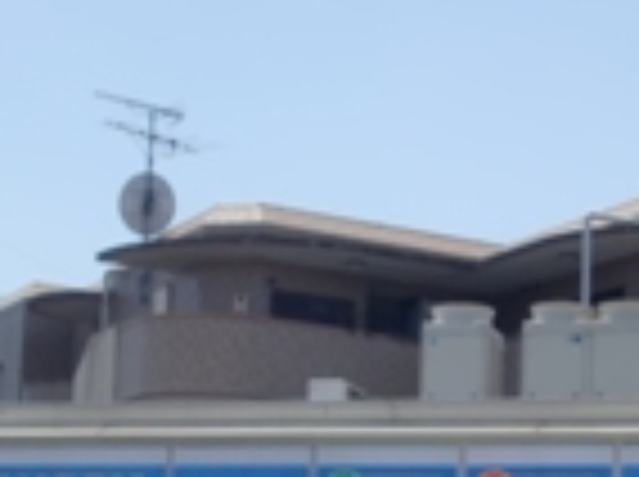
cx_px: 477
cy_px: 490
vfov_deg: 13.2
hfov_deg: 17.8
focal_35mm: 110
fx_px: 2027
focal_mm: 6.51
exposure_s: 1/125
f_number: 9.1
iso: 64
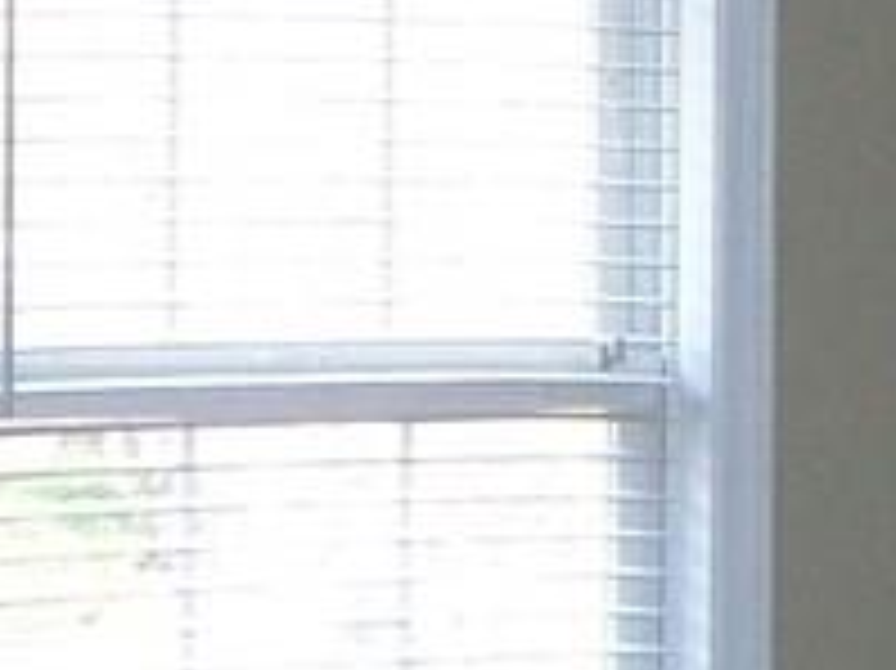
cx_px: 1004
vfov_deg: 8.0
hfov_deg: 10.6
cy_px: -45
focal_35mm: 185
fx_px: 4786
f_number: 2.7
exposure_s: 1/60
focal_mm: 6
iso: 160
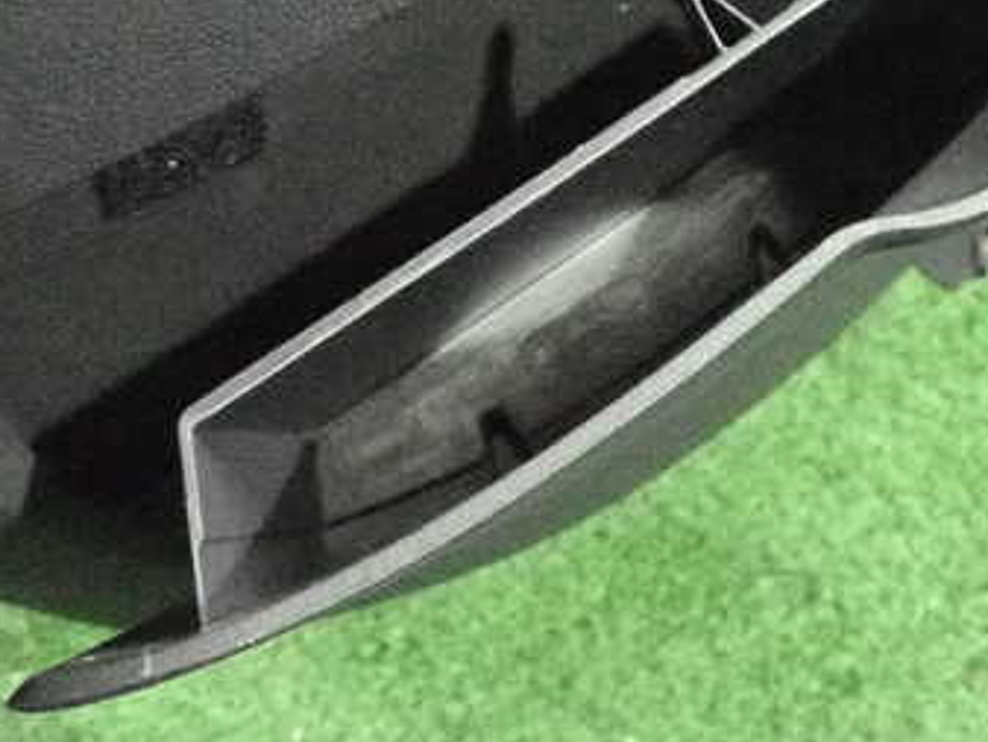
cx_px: 481
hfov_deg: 22.0
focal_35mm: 89
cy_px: 191
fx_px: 2541
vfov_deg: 16.5
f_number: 3.2
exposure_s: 1/125
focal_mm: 9.01
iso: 10000
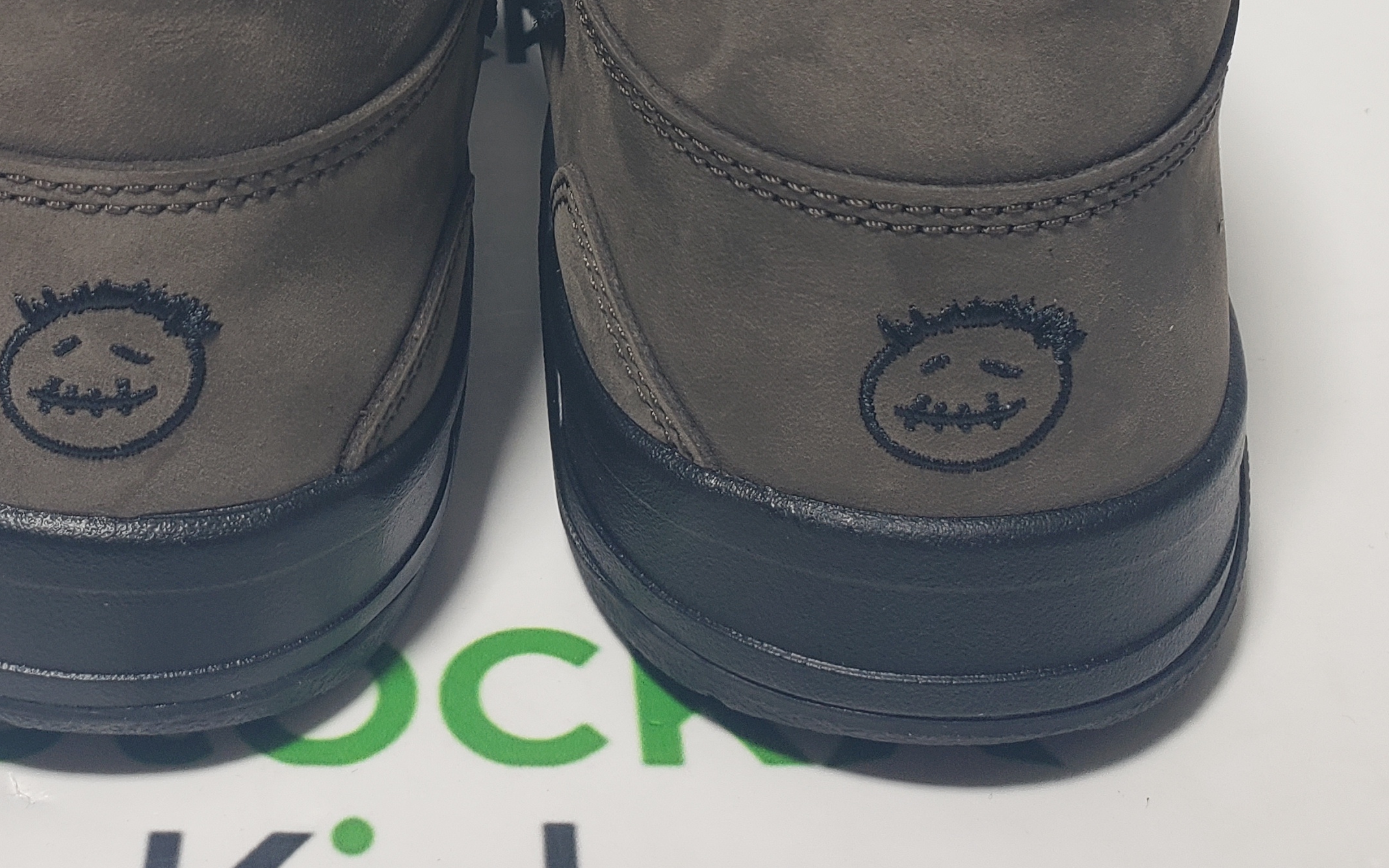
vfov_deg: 23.5
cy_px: -55
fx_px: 1969
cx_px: 465
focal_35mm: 52
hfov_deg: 38.4
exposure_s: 1/146
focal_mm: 4.3
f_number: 2.4
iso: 50
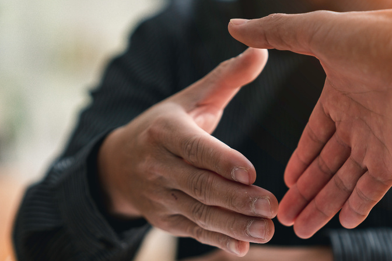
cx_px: 173
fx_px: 1361
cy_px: 192
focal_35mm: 125
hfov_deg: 16.4
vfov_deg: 10.9
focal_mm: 70
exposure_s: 1/160
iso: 200
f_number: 2.8
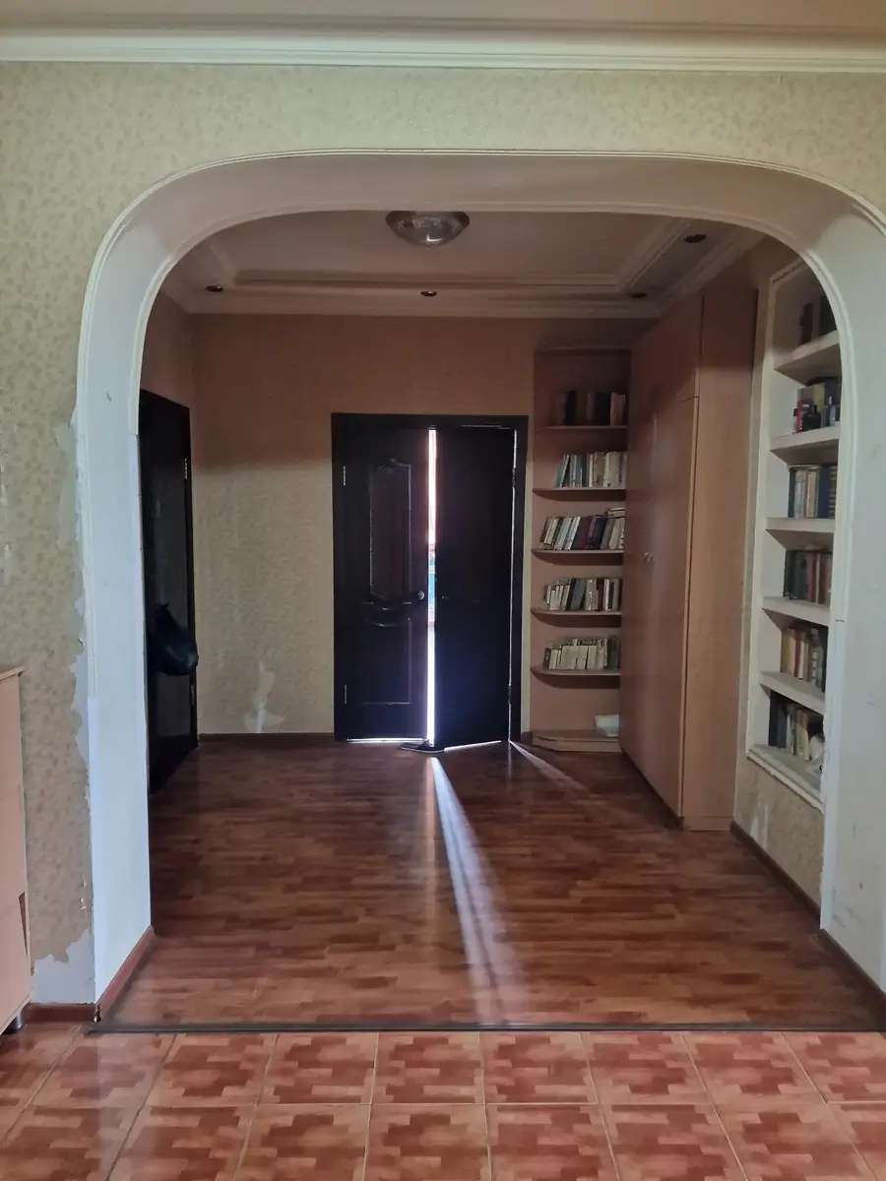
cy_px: 590
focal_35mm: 23
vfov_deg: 73.9
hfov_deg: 58.9
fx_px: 785
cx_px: 443
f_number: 1.8
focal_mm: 6.4
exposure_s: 1/25
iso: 800
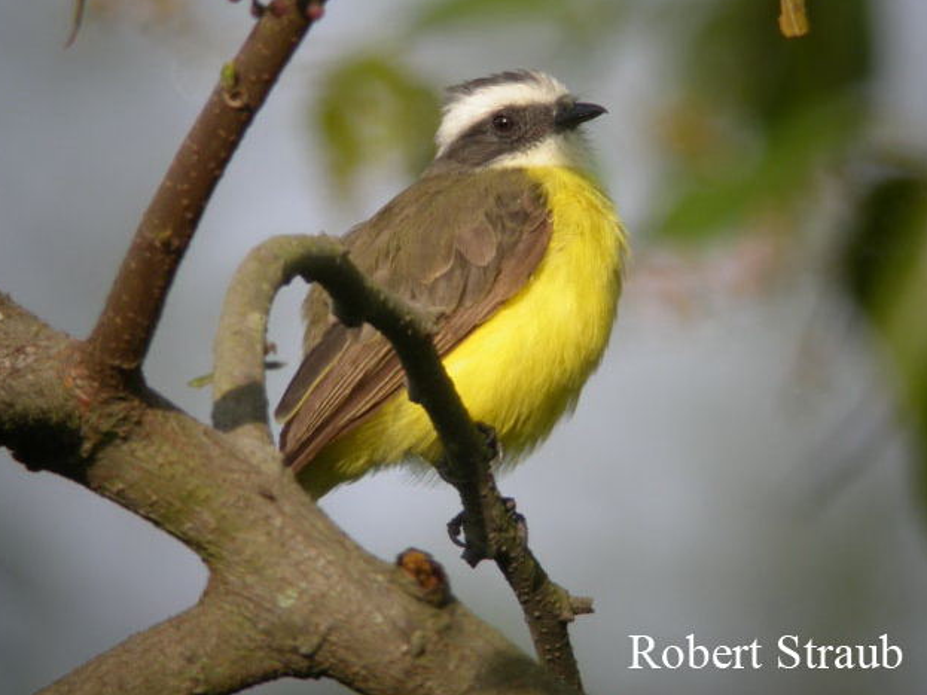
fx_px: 3026
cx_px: 458
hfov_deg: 17.4
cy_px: 351
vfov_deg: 13.1
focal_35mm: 113
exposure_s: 1/146
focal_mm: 22.8
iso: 100
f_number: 6
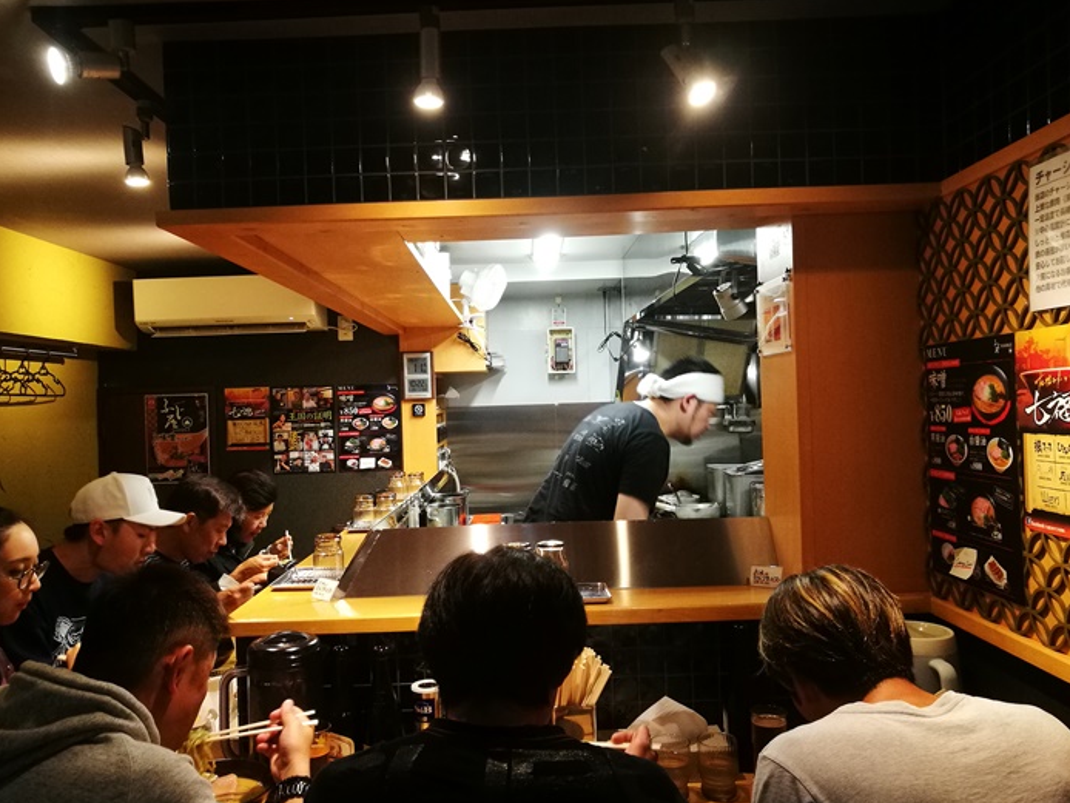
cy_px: 401
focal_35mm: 28
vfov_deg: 49.8
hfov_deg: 63.4
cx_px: 521
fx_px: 866
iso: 400
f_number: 2.2
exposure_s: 1/33.3
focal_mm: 4.5
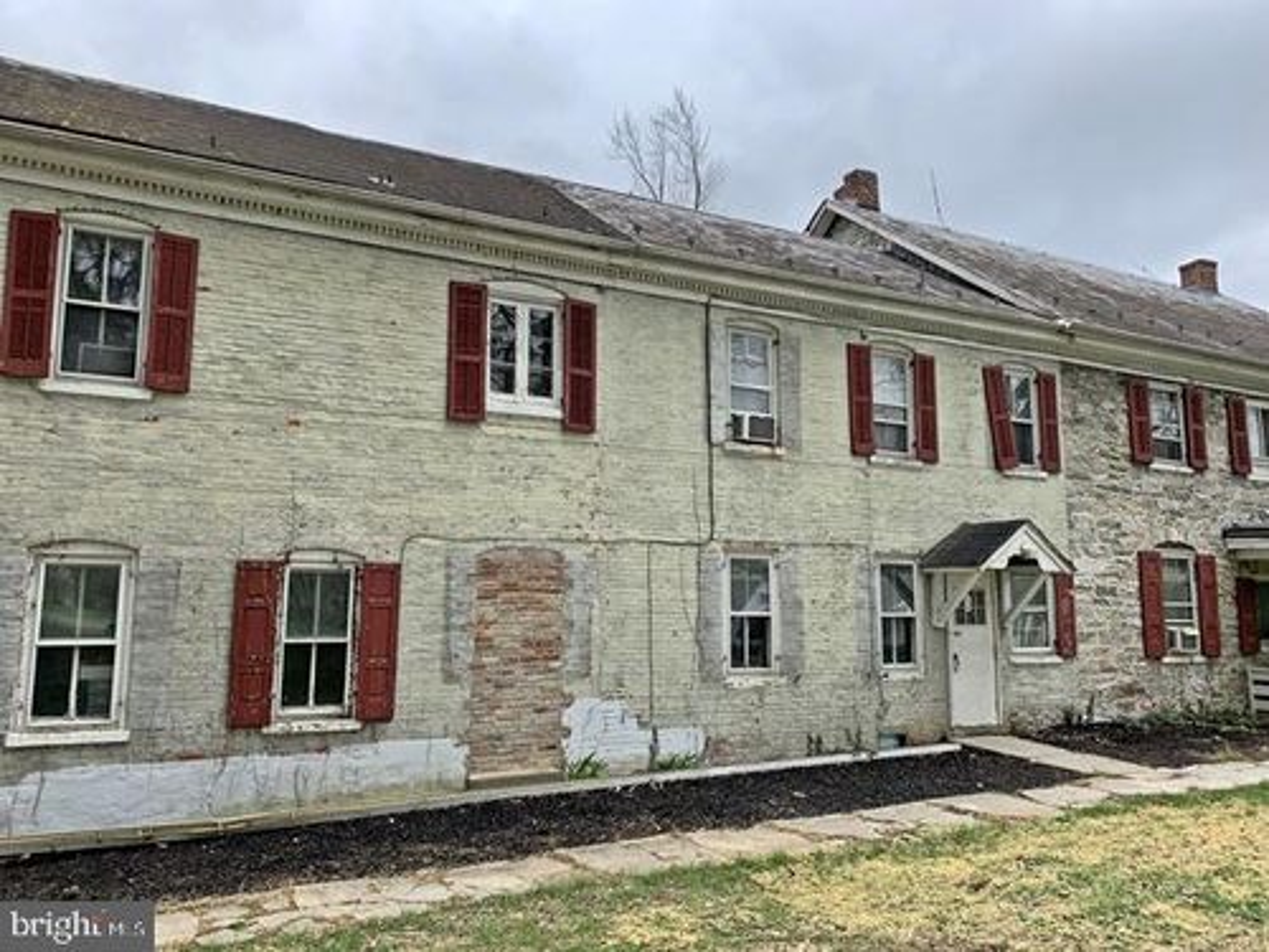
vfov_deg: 53.1
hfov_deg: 67.3
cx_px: 634
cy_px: 476
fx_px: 953
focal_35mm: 26
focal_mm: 4.25
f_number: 1.8
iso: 25
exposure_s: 1/1250
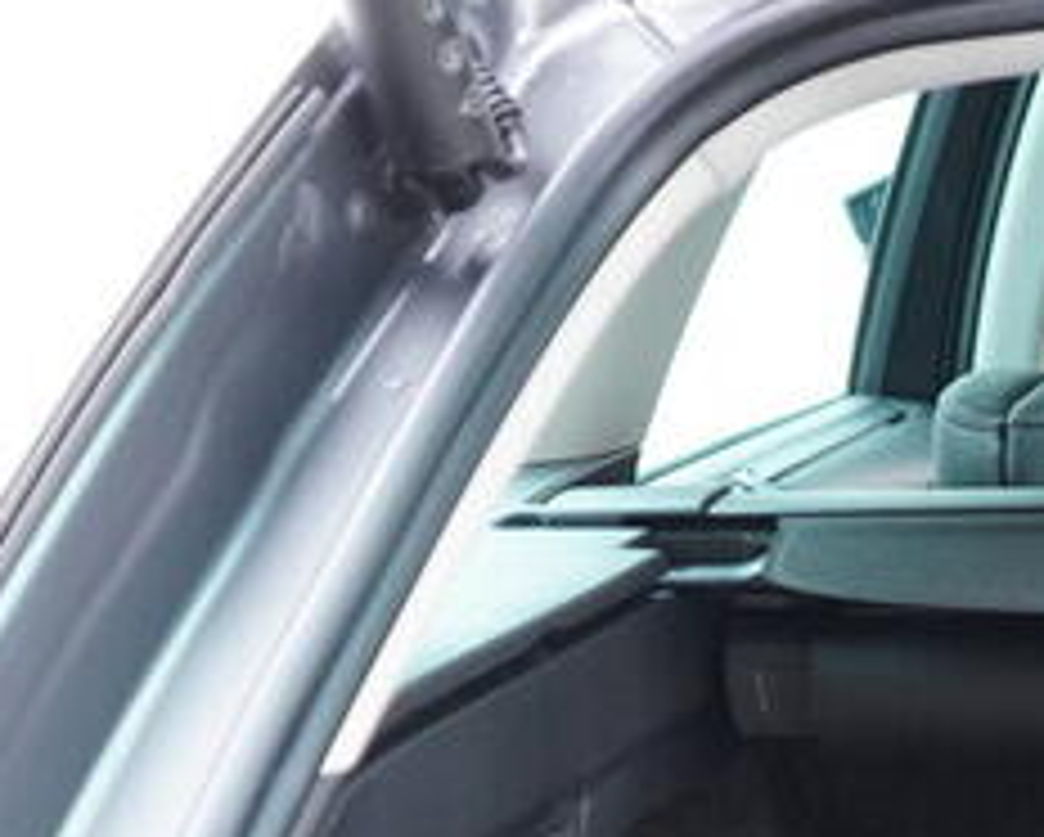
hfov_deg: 11.9
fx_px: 4608
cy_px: 1348
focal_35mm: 149
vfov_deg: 10.0
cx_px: 1899
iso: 800
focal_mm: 24
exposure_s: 1/40
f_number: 2.8
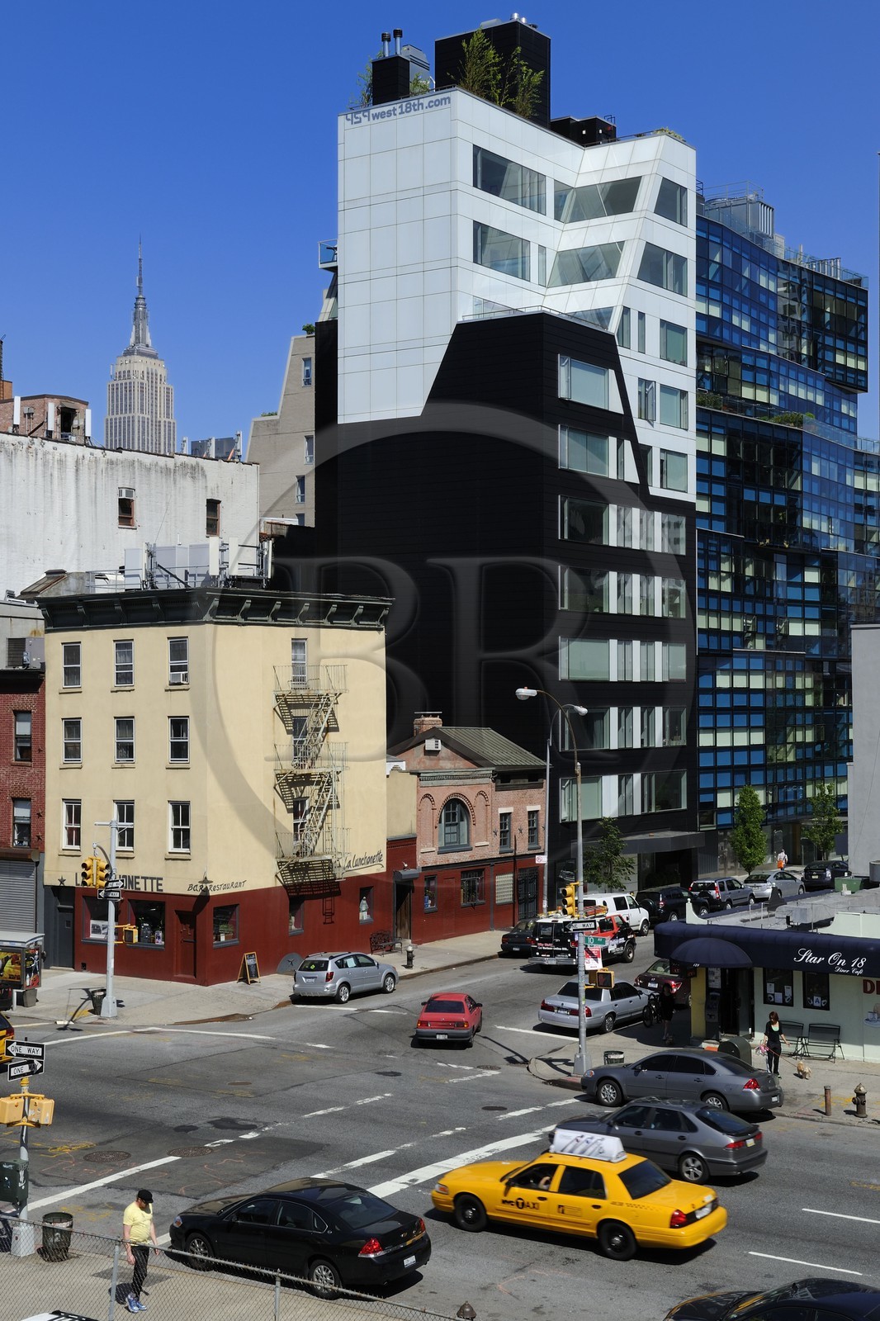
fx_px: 1761
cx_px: 440
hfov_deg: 28.1
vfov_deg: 41.1
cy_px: 660
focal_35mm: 48
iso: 200
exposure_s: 1/200
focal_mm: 48
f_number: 14
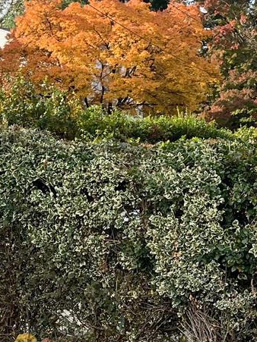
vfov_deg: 16.4
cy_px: 315
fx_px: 1169
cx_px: 287
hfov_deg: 12.3
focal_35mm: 118
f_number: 1.6
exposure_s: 1/928
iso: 50
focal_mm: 5.1
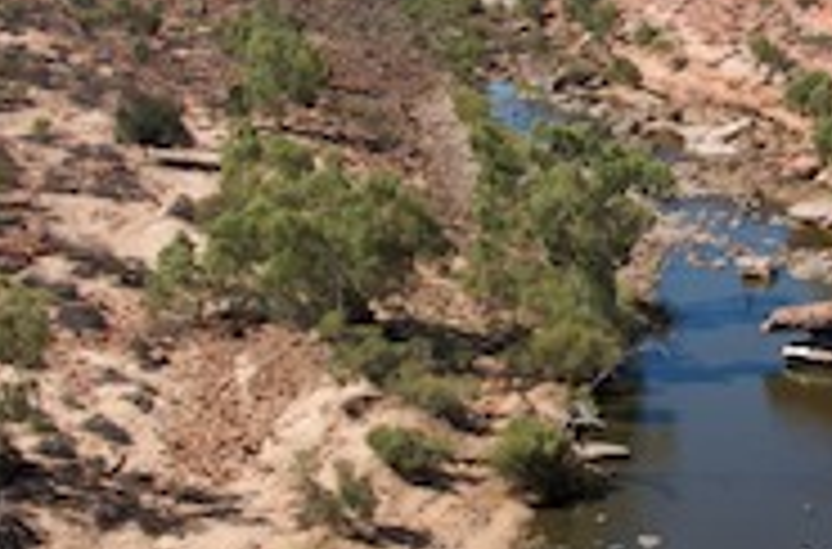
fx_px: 2695
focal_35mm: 117
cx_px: 1030
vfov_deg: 11.6
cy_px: 176
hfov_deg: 16.7
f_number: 10
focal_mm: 24
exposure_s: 1/400
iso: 320
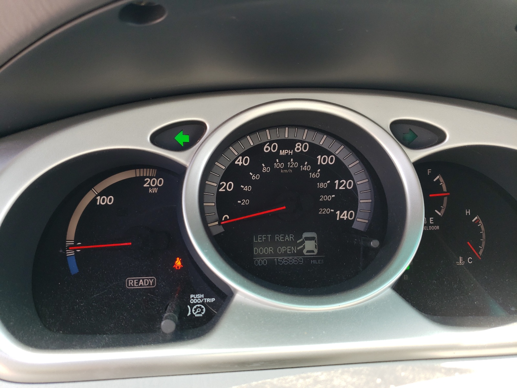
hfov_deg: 67.3
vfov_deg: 53.1
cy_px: 194
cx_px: 258
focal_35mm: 26
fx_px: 388
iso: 50
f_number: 1.5
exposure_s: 1/154
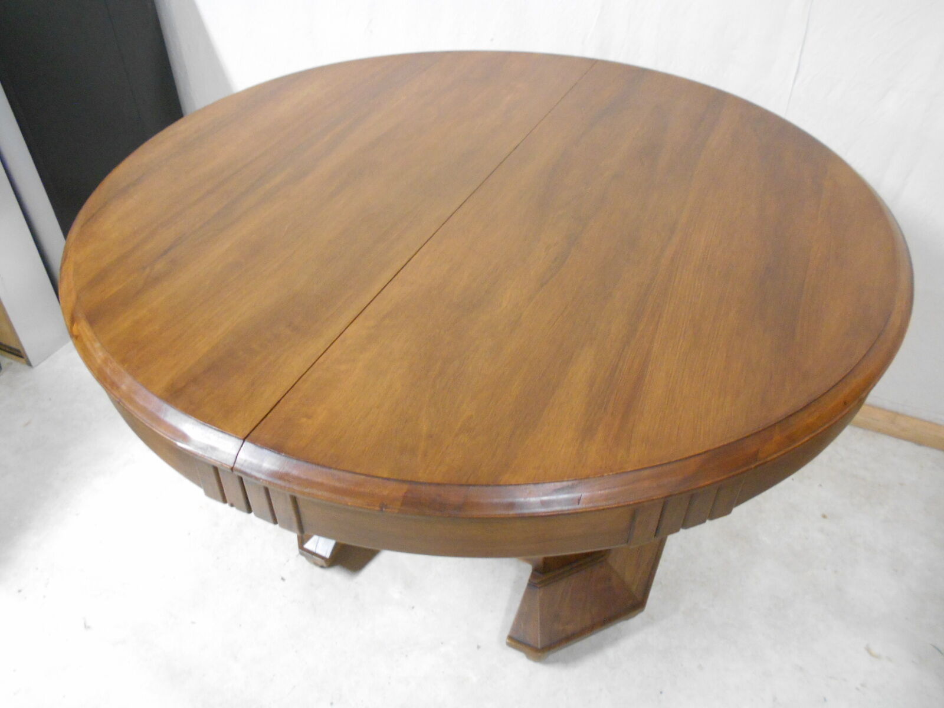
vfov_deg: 53.1
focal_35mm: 26
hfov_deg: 67.3
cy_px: 354
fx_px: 709
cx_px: 472
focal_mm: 4.6
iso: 450
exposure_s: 1/8
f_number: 3.2
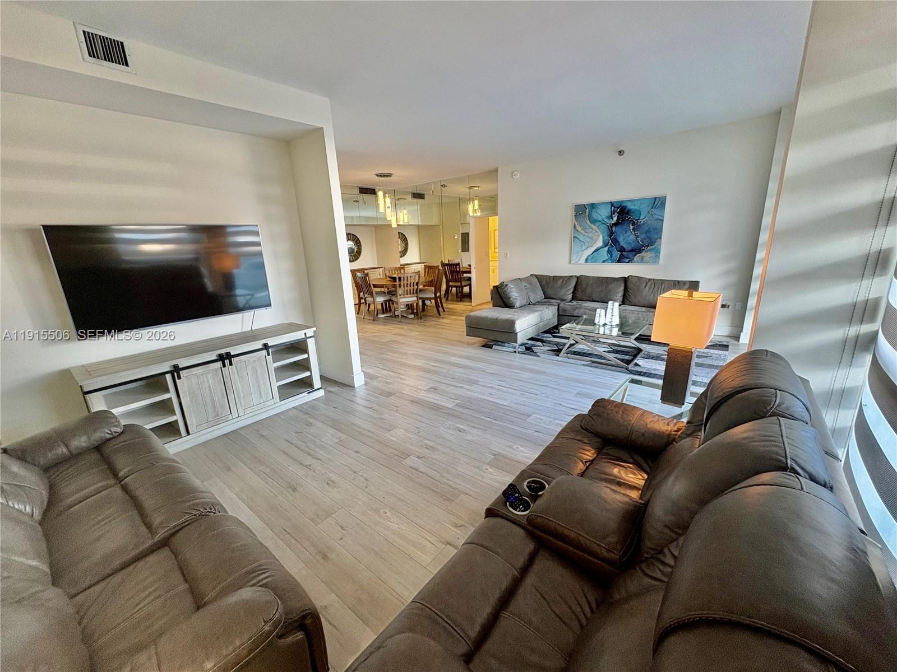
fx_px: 363
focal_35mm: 14
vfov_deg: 85.7
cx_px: 448
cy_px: 336
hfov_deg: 102.1
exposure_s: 1/60
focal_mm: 2.22
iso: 160
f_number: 2.2
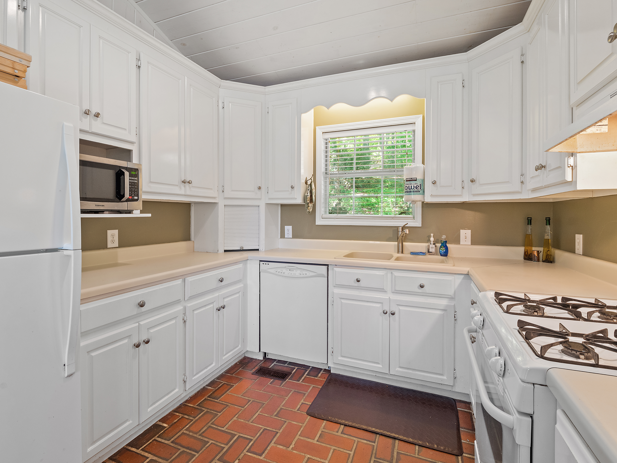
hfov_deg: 94.5
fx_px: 285
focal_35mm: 16
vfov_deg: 78.1
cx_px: 308
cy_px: 232
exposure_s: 1/6
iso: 400
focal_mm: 8
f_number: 5.6
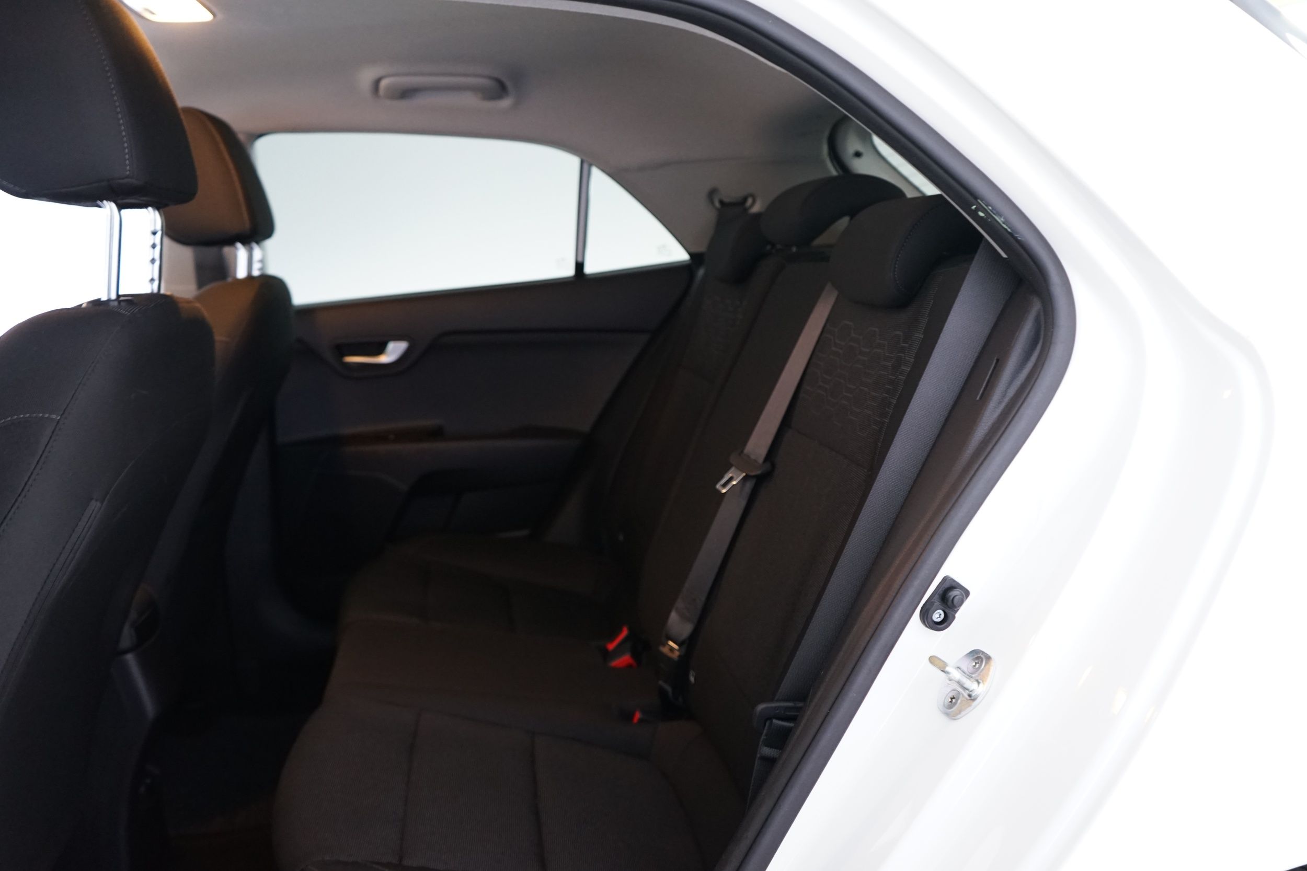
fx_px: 1017
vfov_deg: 46.4
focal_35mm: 28
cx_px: 654
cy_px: 436
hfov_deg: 65.5
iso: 2000
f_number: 4
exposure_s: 1/20
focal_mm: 28
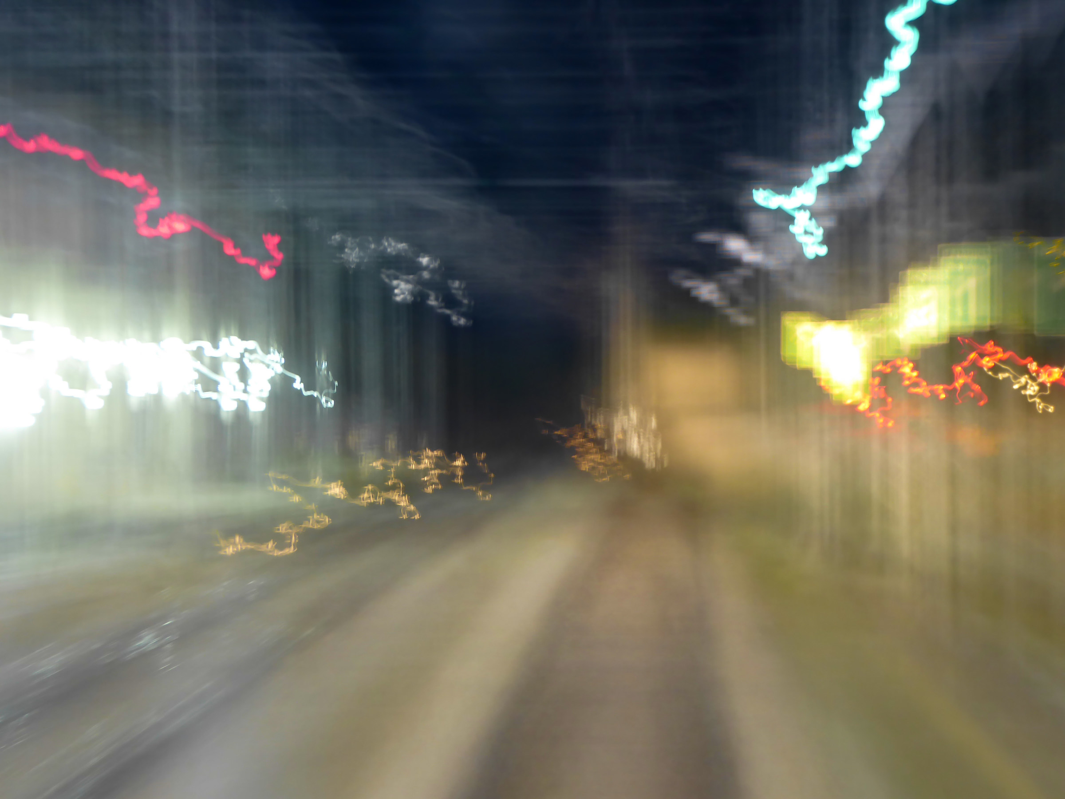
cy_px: 400
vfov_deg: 12.9
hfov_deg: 17.1
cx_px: 532
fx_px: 3538
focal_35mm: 115
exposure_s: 15
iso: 80
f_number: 5.1
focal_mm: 20.6
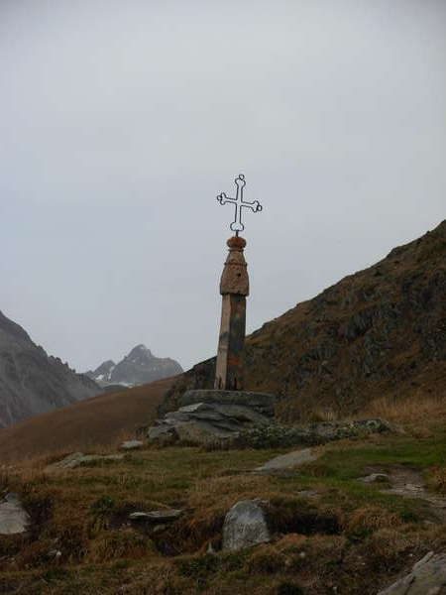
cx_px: 223
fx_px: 1787
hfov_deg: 14.2
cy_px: 298
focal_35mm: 104
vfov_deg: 18.9
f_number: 4
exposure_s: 1/813
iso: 79
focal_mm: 17.2
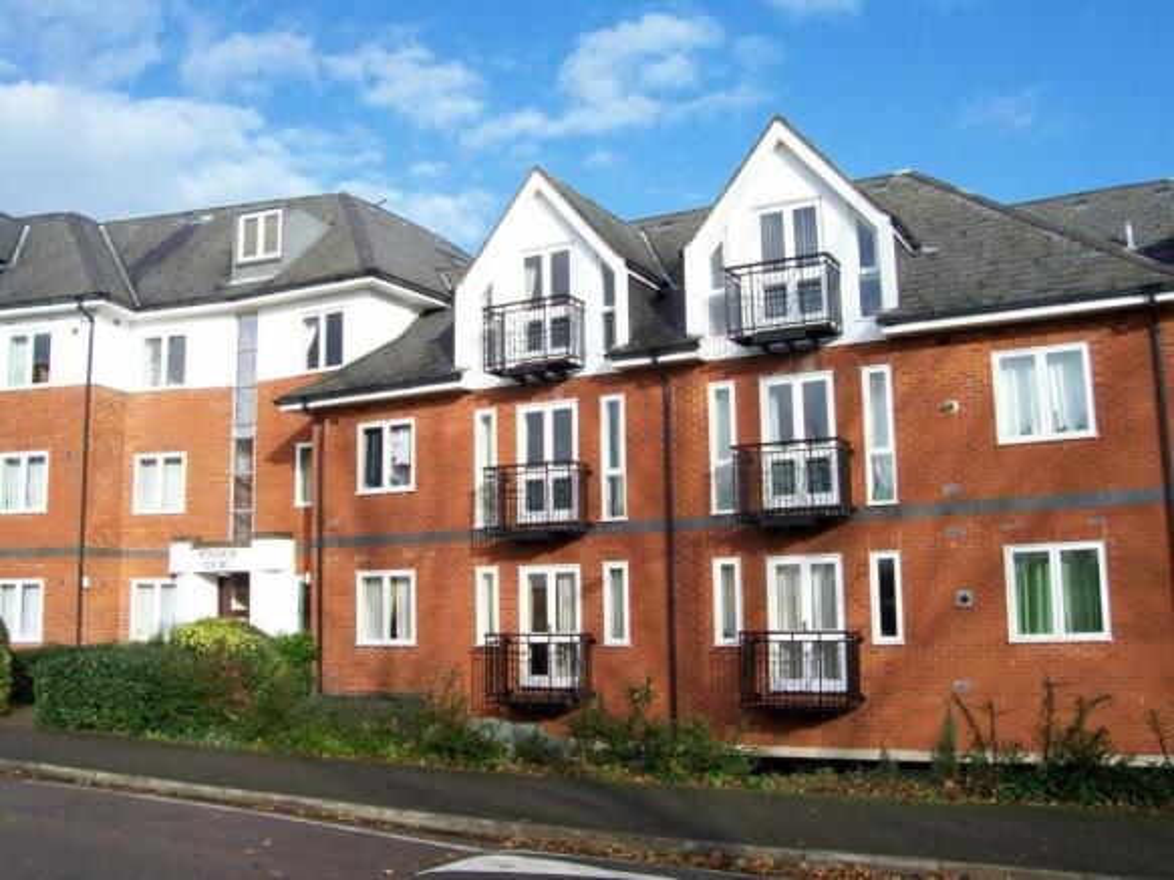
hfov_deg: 54.0
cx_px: 587
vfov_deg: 41.8
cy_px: 440
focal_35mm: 34
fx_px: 1153
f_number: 5.1
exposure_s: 1/320
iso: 80
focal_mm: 5.6
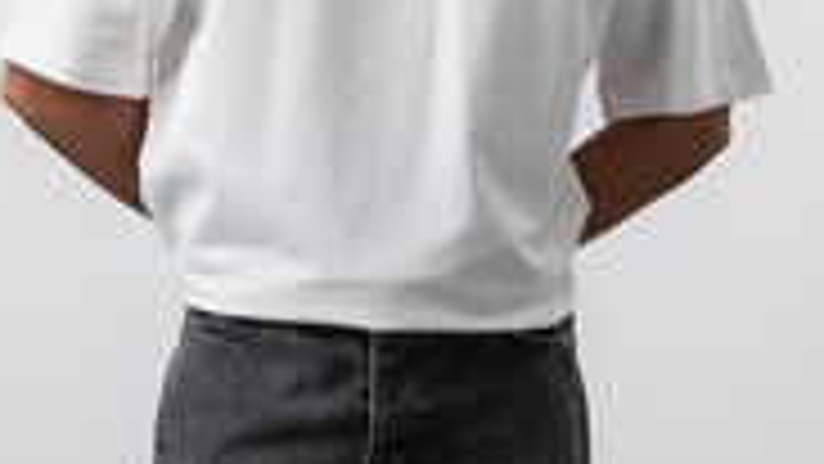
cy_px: 185
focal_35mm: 241
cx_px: 369
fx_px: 5266
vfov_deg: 5.0
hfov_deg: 8.9
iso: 100
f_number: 10
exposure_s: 1/125
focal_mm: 70
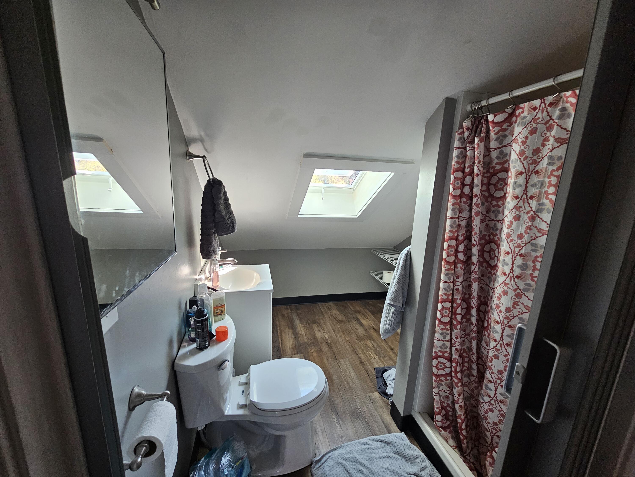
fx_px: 238
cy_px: 238
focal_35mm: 13
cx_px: 318
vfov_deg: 89.9
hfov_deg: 106.2
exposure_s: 1/60
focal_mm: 2.2
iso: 200
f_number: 2.2
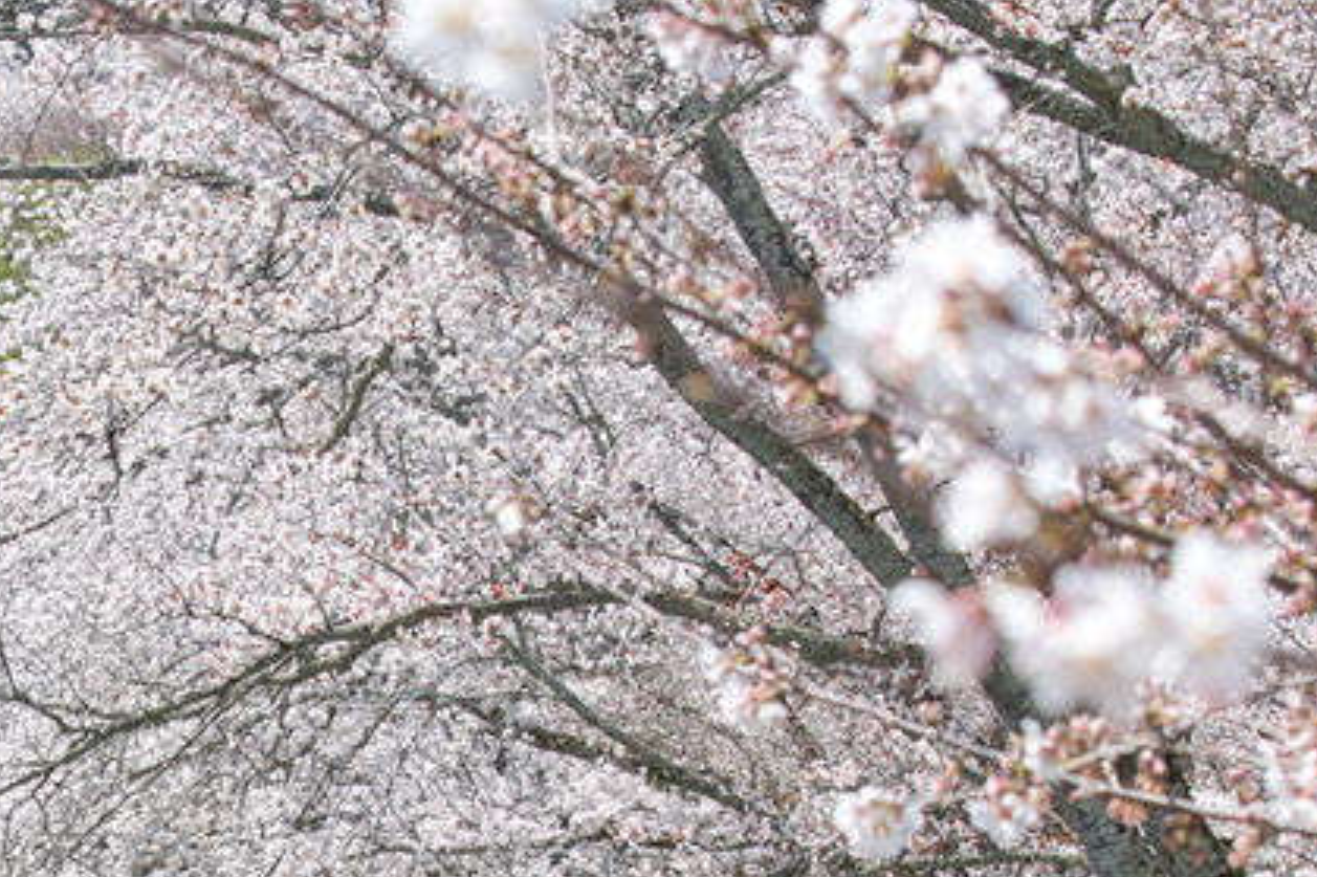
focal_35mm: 214
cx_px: -371
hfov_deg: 9.5
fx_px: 7825
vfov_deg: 6.4
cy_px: 1088
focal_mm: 70
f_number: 8
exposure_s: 1/180
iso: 64
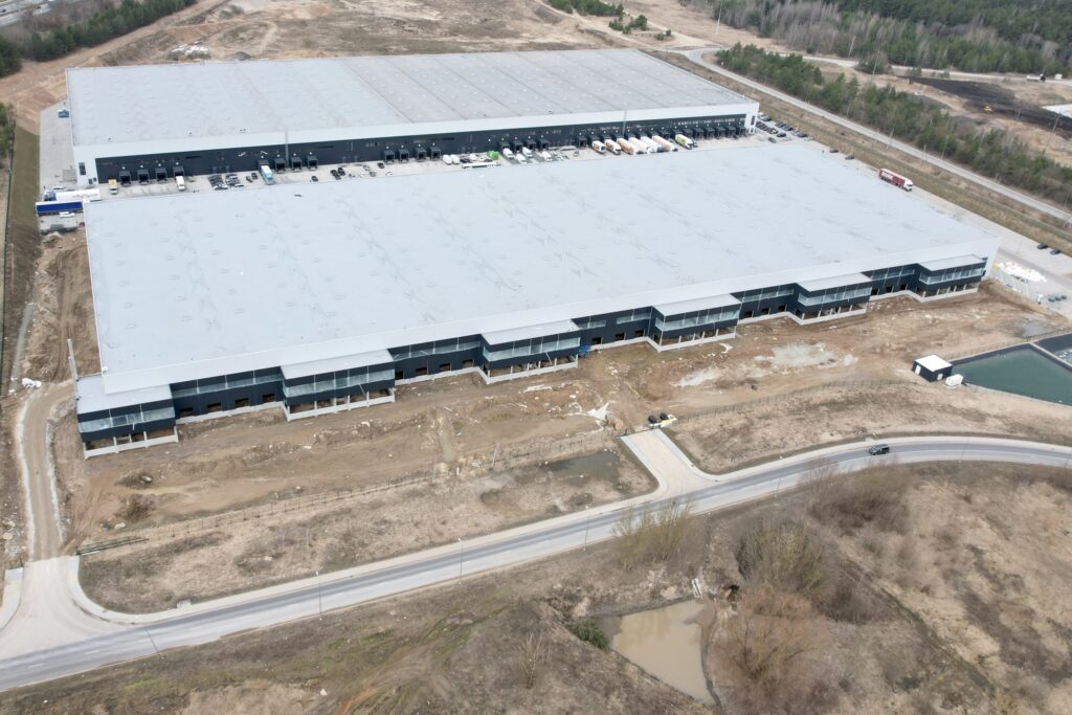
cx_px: 536
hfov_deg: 78.6
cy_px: 358
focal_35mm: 22
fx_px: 655
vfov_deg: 57.2
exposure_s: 1/1000
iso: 120
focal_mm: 8.38
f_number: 2.8
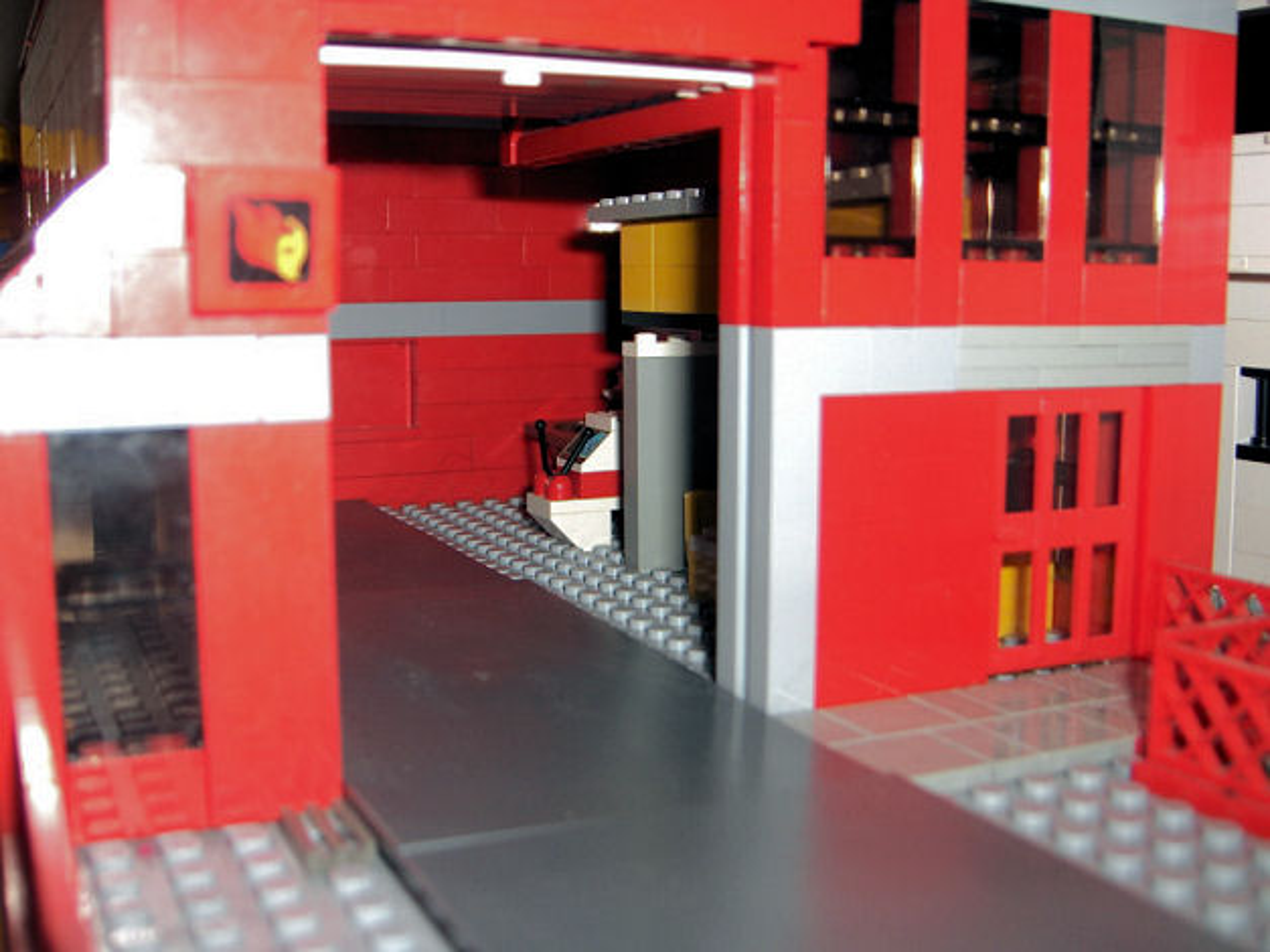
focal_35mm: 39
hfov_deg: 47.9
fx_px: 1431
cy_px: 476
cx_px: 635
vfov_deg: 36.8
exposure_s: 1/60
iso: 100
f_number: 4.8
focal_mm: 8
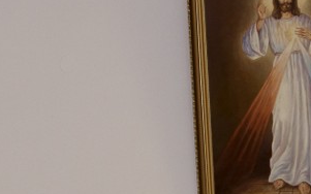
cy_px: 276
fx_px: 1540
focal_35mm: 182
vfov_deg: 7.1
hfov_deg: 11.5
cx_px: 226
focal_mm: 35
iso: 200
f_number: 5
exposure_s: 1/100
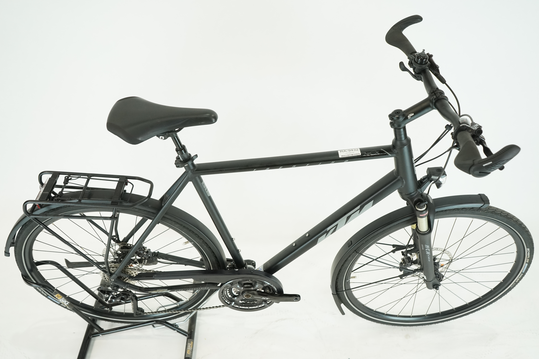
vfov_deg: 43.6
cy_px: 180
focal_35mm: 30
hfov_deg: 61.9
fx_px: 449
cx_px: 270
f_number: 5
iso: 1600
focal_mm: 30
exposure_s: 1/200
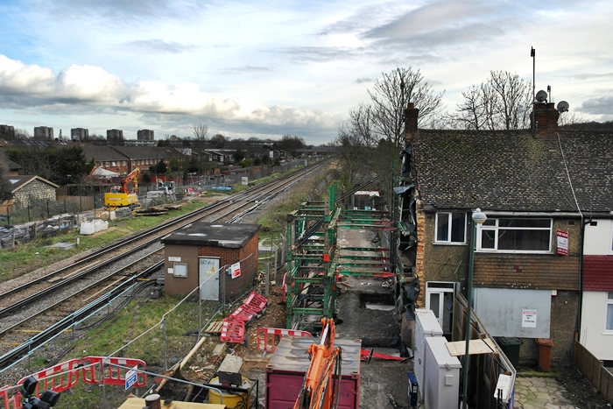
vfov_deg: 43.6
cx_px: 306
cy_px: 204
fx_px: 511
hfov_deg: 61.9
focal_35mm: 30
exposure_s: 1/200
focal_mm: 20
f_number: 5.6
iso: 100
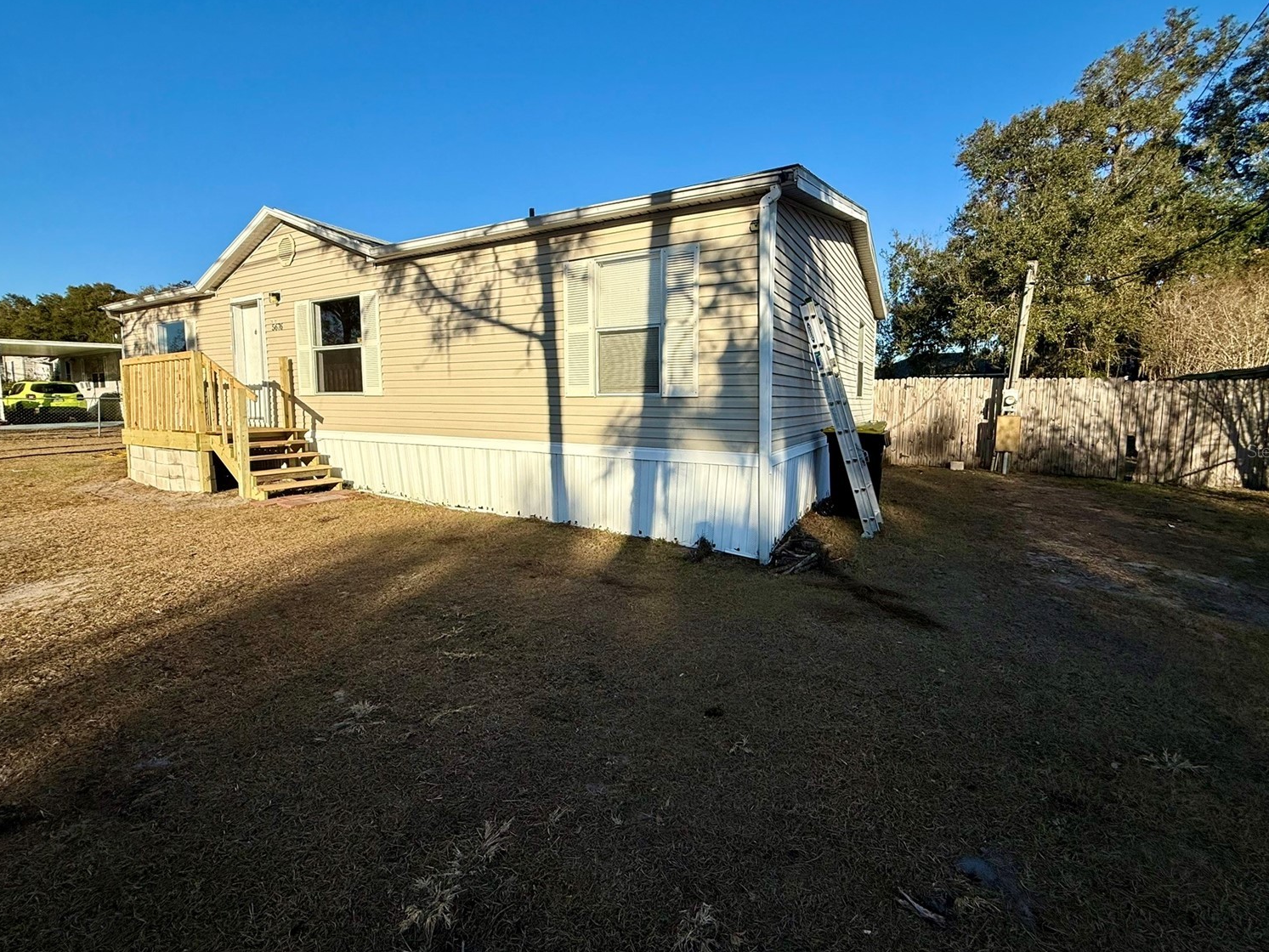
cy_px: 450
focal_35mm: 15
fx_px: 550
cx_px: 648
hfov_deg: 98.2
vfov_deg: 81.7
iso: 50
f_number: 2.2
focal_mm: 2.22
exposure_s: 1/2506
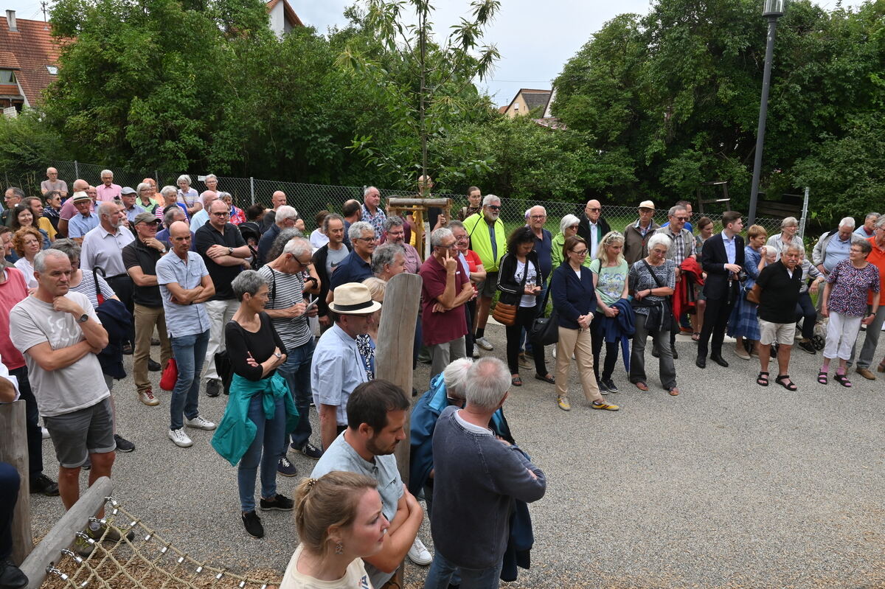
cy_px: 294
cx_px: 442
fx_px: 590
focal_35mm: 24
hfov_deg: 73.8
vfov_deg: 53.1
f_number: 14
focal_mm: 24
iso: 400
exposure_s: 1/125
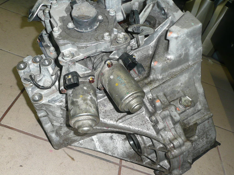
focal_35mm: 37
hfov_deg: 50.1
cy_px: 100
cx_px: 107
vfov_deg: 38.6
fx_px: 250
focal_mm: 4.6
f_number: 3.3
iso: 125
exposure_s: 1/30
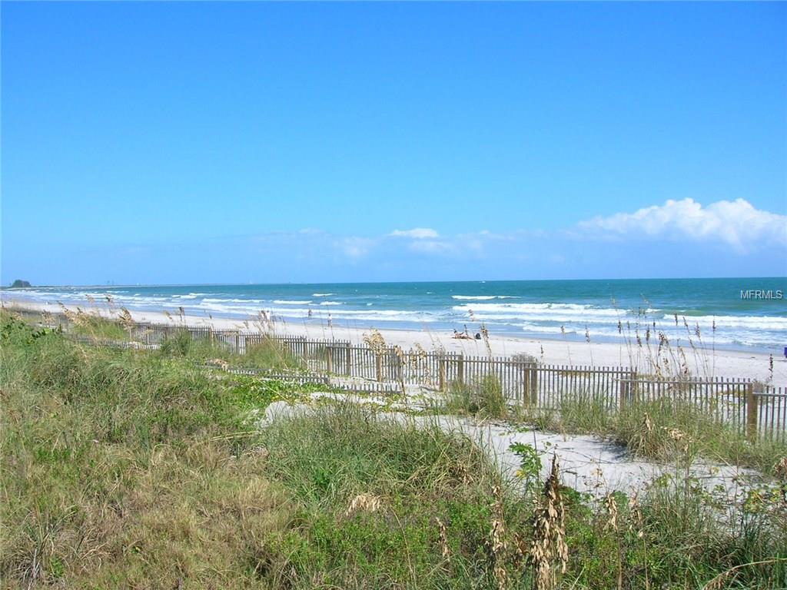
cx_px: 394
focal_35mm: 34
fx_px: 773
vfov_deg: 41.8
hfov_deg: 54.0
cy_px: 295
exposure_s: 1/442
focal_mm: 5.7
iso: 50
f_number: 4.9
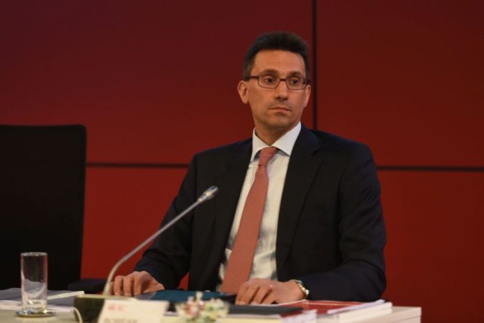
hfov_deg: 11.7
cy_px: 162
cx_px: 242
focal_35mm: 175
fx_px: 2354
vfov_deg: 7.9
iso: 1600
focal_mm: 175
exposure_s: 1/160
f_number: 2.8
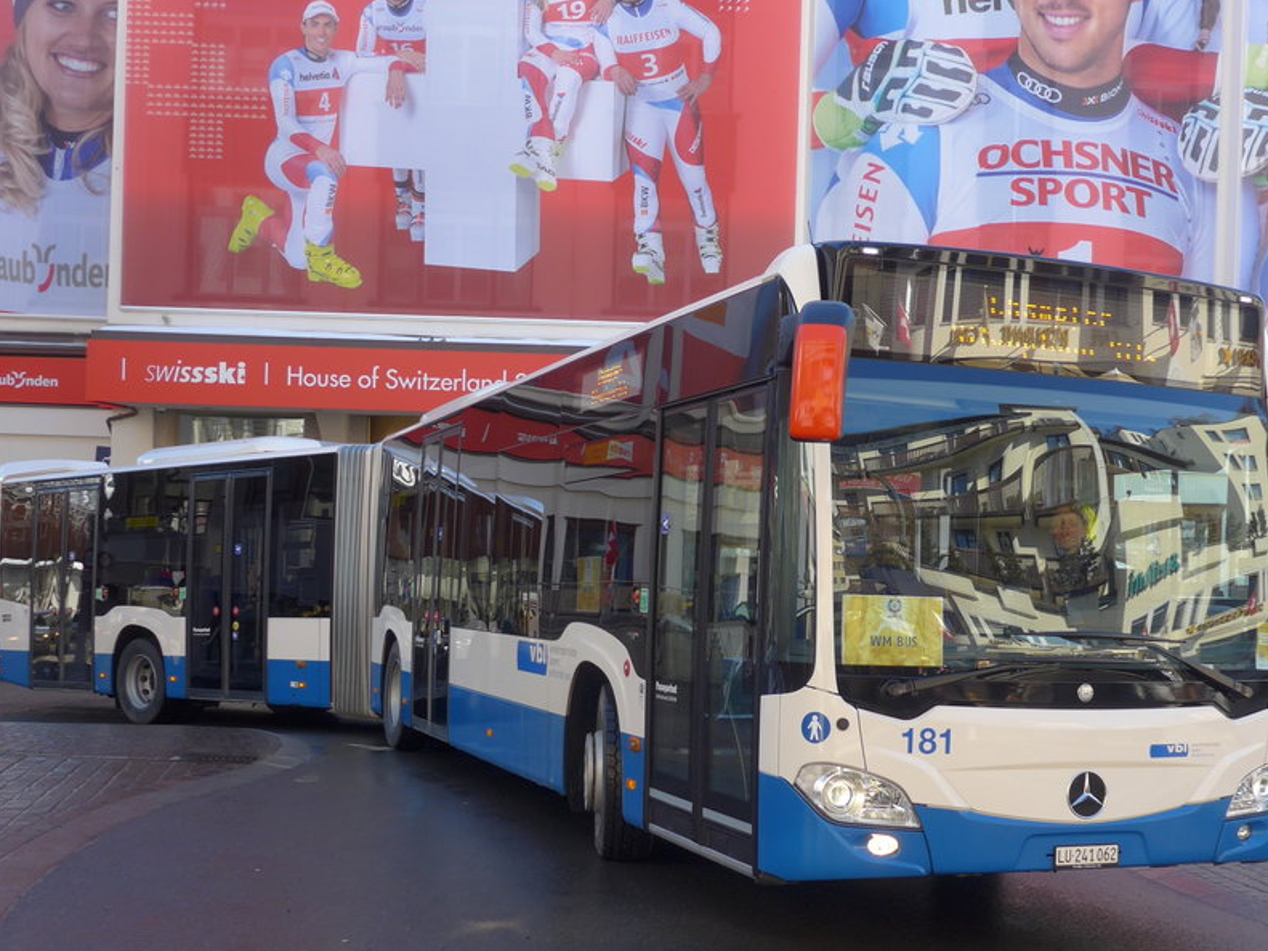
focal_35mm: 44
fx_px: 1611
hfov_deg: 42.7
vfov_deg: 32.8
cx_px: 765
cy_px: 548
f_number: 2.8
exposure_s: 1/320
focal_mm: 6
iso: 80
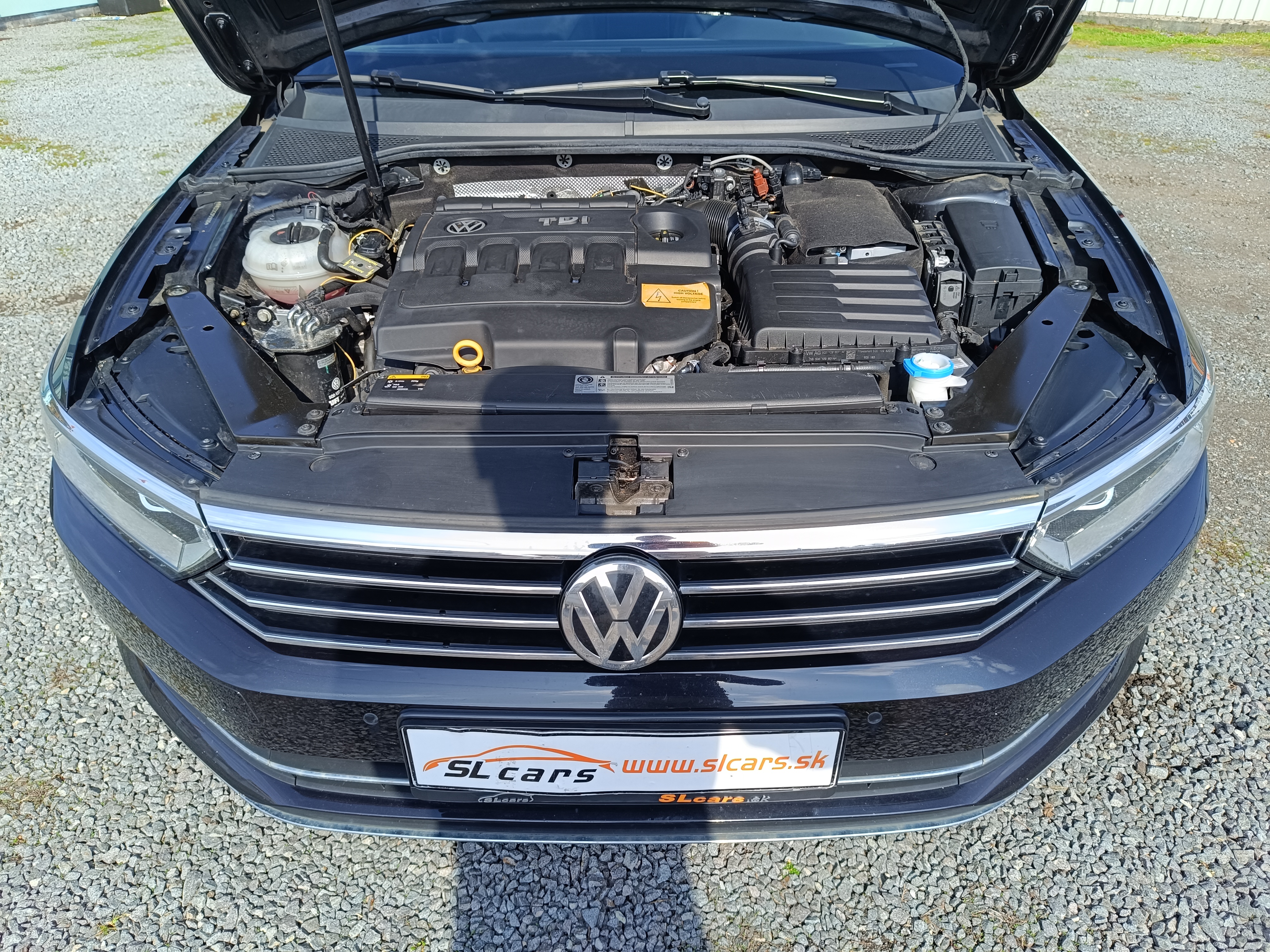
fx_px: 881
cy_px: 476
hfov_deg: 71.6
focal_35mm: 24
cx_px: 635
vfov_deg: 56.8
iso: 53
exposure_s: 1/513
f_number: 1.88
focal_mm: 5.59
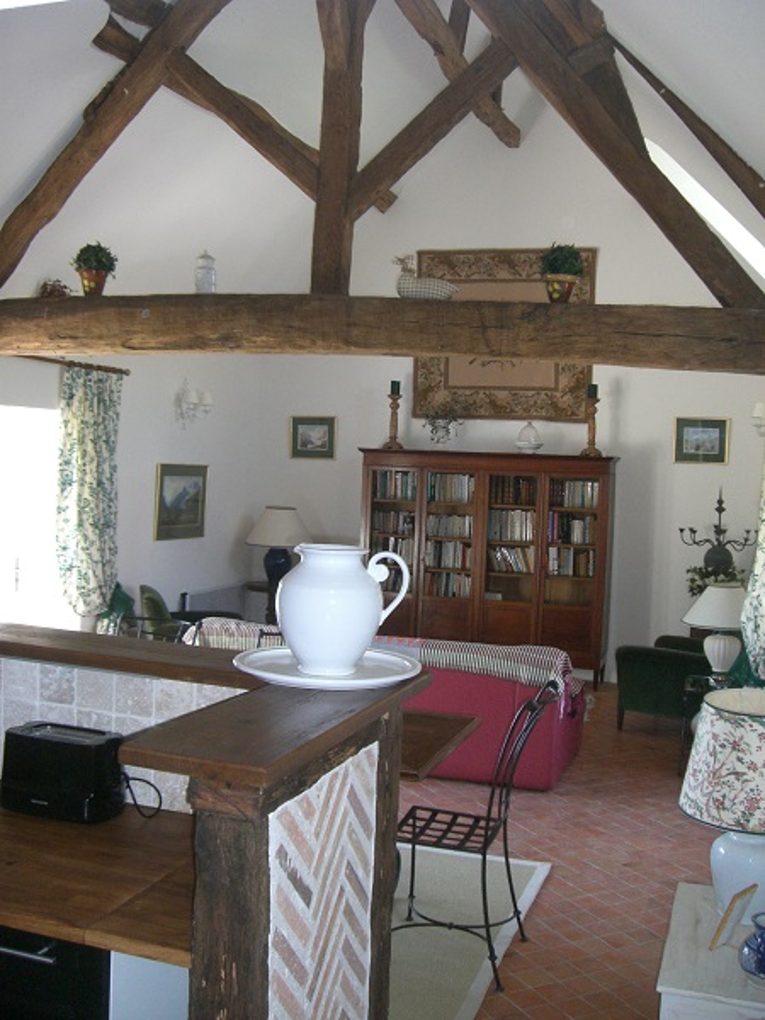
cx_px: 382
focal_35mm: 38
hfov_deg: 37.7
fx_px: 1120
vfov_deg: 49.0
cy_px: 510
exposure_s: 1/60
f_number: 2.7
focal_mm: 6.2
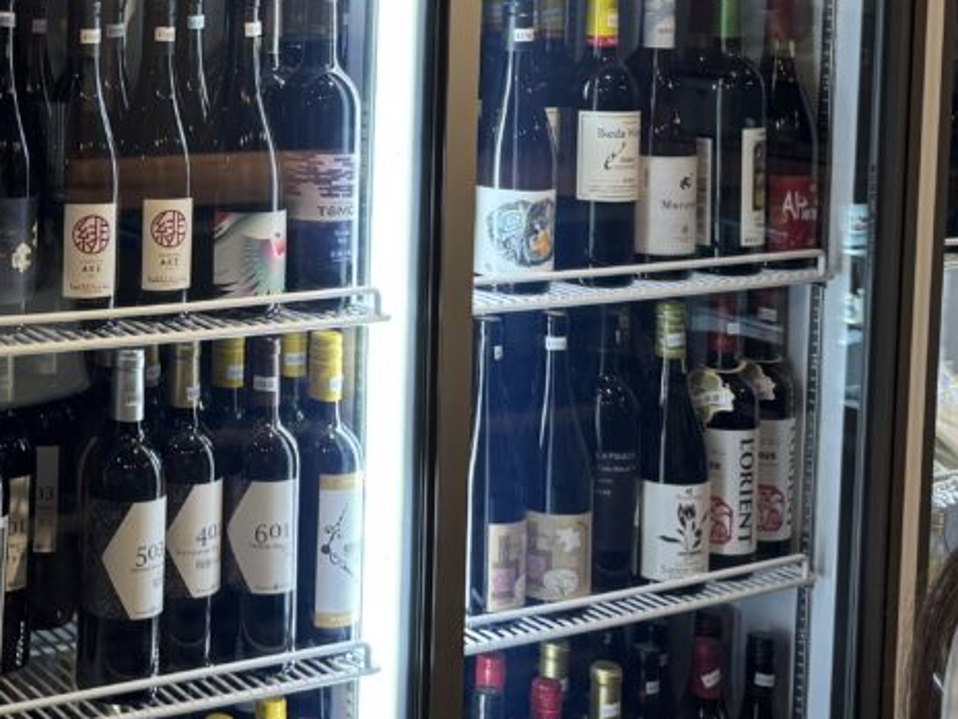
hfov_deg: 27.8
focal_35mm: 66
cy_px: 8
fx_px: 1827
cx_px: 21
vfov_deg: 21.5
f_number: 1.78
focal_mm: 6.76
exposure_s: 1/100
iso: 160
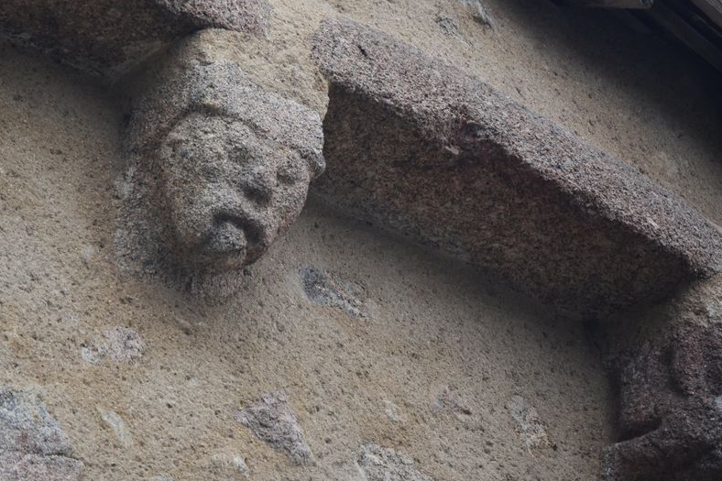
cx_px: 246
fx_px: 7412
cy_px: 200
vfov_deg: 3.7
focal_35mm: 370
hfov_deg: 5.6
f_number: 5.6
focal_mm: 185
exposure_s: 1/1000
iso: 640
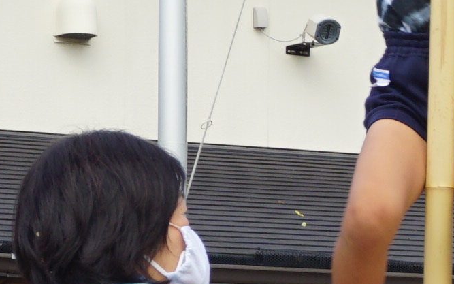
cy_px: 223
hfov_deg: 5.8
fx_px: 4331
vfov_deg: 3.8
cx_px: 934
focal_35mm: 350
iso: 100
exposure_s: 1/100
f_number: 9
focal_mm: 36
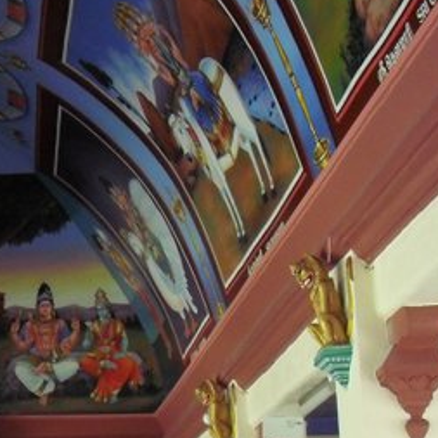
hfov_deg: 15.8
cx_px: -95
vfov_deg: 15.9
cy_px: 493
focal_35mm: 106
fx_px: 1517
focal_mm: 6.2
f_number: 2.8
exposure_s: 1/60
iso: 200
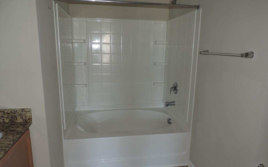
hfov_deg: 70.4
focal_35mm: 26
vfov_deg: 47.5
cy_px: 91
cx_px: 133
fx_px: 190
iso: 200
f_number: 3
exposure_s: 1/30
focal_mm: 4.3
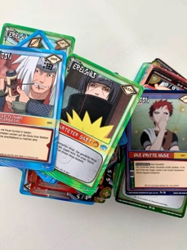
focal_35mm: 34
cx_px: 84
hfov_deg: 41.7
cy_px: 123
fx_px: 245
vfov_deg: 54.0
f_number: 1.8
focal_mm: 4.25
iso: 40
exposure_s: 1/121
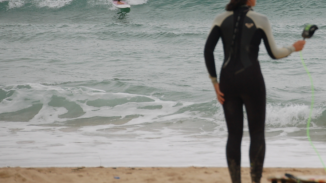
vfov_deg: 2.8
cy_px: 23
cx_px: 280
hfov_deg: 5.0
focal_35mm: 435
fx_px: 3761
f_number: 7.1
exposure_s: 1/400
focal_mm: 155
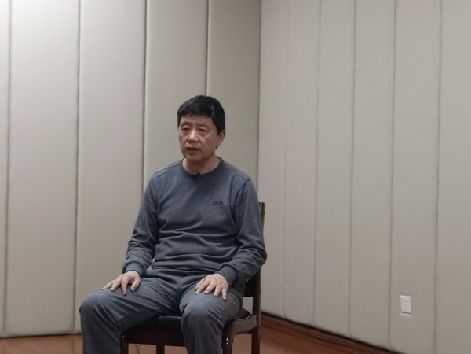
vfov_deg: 20.2
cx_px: 236
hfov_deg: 26.7
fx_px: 993
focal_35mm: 73
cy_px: 177
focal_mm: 3.95
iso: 250
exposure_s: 1/33.3
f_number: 4
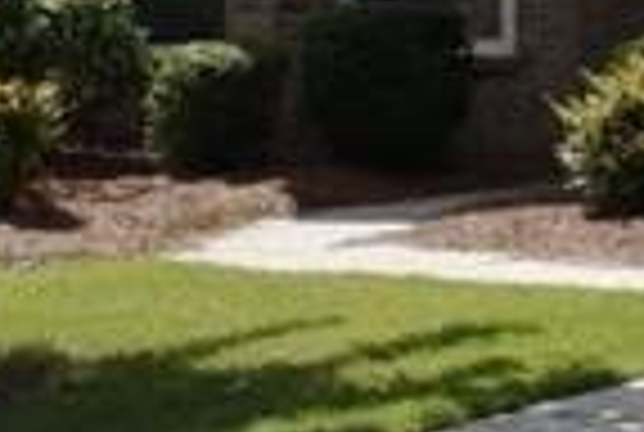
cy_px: -180
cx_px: 1666
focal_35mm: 207
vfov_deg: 6.6
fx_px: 3711
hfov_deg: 8.8
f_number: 10
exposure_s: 1/200
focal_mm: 29
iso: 100
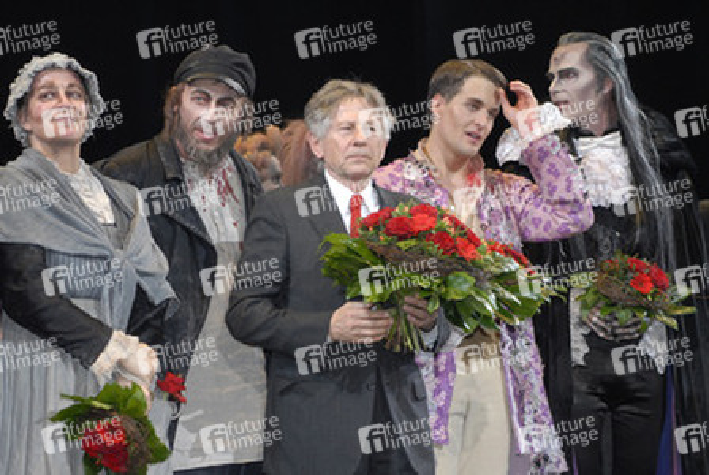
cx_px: 354
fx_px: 2958
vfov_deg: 9.2
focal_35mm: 150
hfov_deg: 13.7
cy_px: 238
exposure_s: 1/100
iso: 800
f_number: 5.6
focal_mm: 100
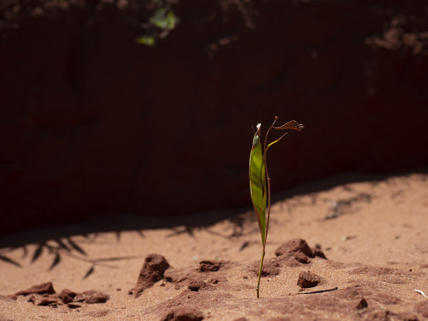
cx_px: 232
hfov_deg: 25.7
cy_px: 160
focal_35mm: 76
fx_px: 940
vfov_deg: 19.4
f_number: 5.6
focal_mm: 70
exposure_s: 1/1000
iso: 125
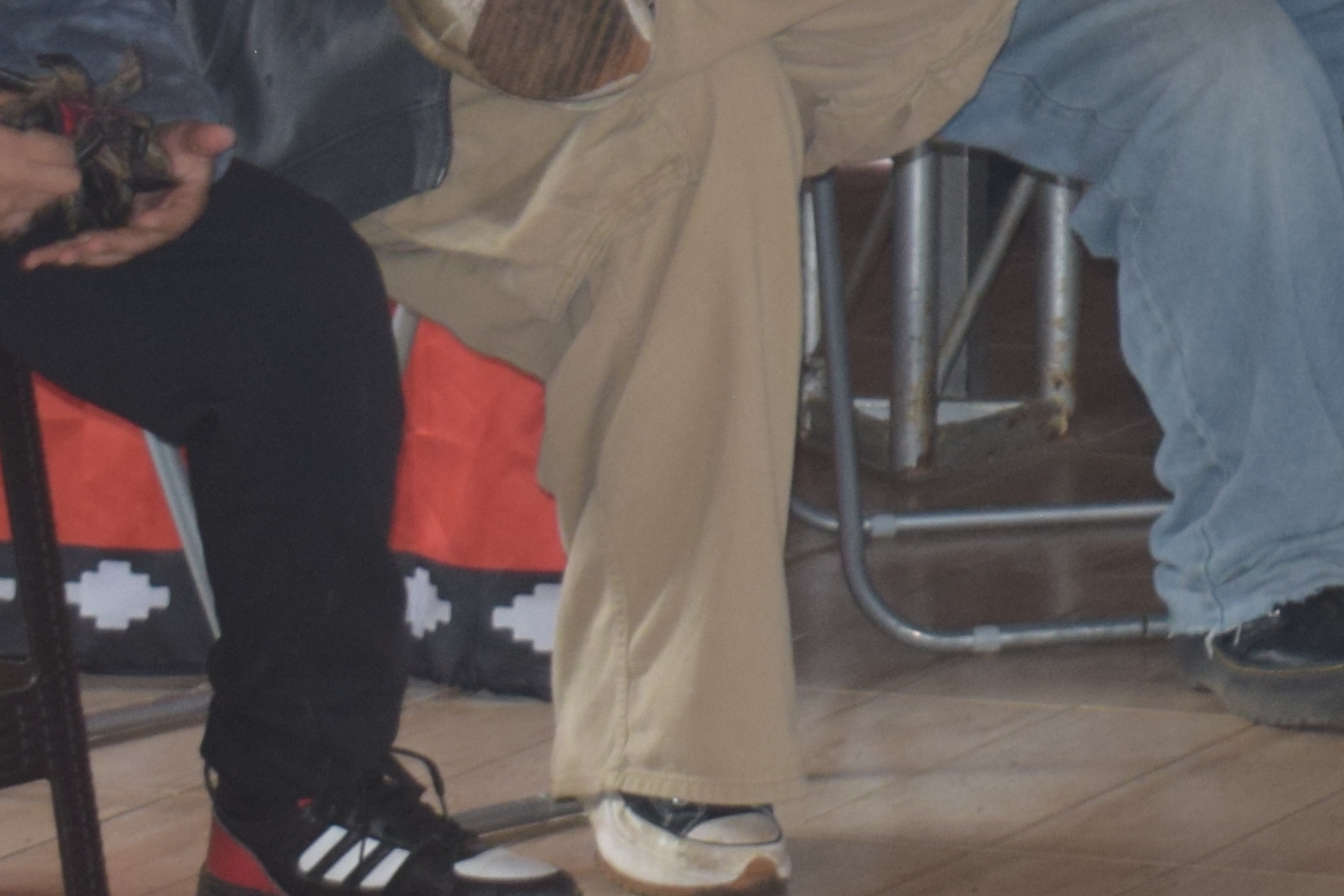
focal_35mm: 269
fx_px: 10042
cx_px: 2226
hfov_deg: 7.5
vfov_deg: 5.1
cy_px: -466
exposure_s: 1/30
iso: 560
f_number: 5
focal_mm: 40
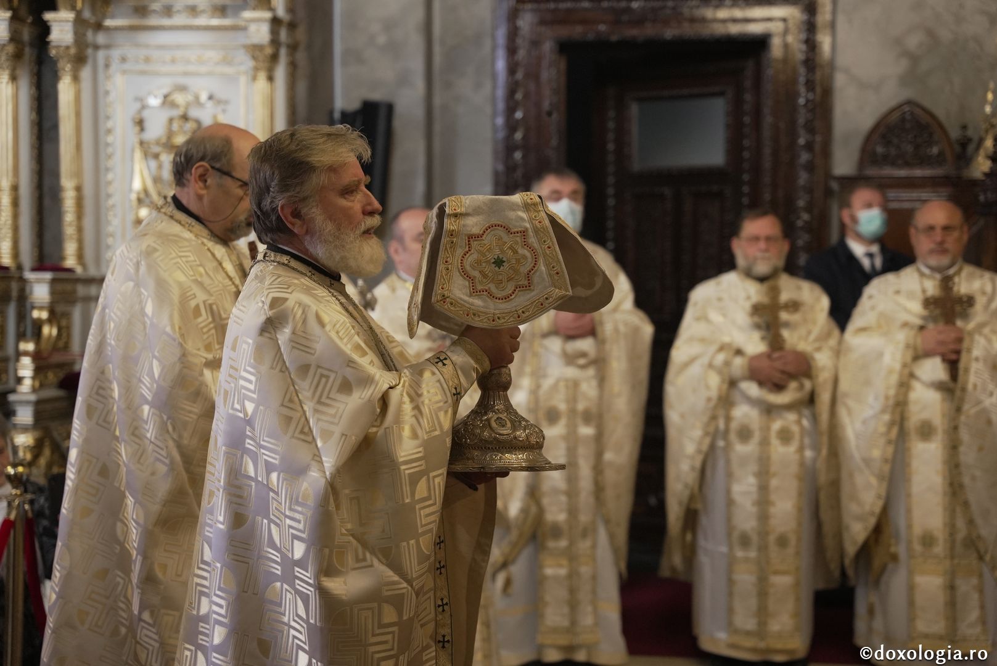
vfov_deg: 19.5
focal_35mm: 70
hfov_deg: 28.8
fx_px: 1940
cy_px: 333
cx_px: 498
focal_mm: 70
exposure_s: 1/100
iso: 4000
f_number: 2.8
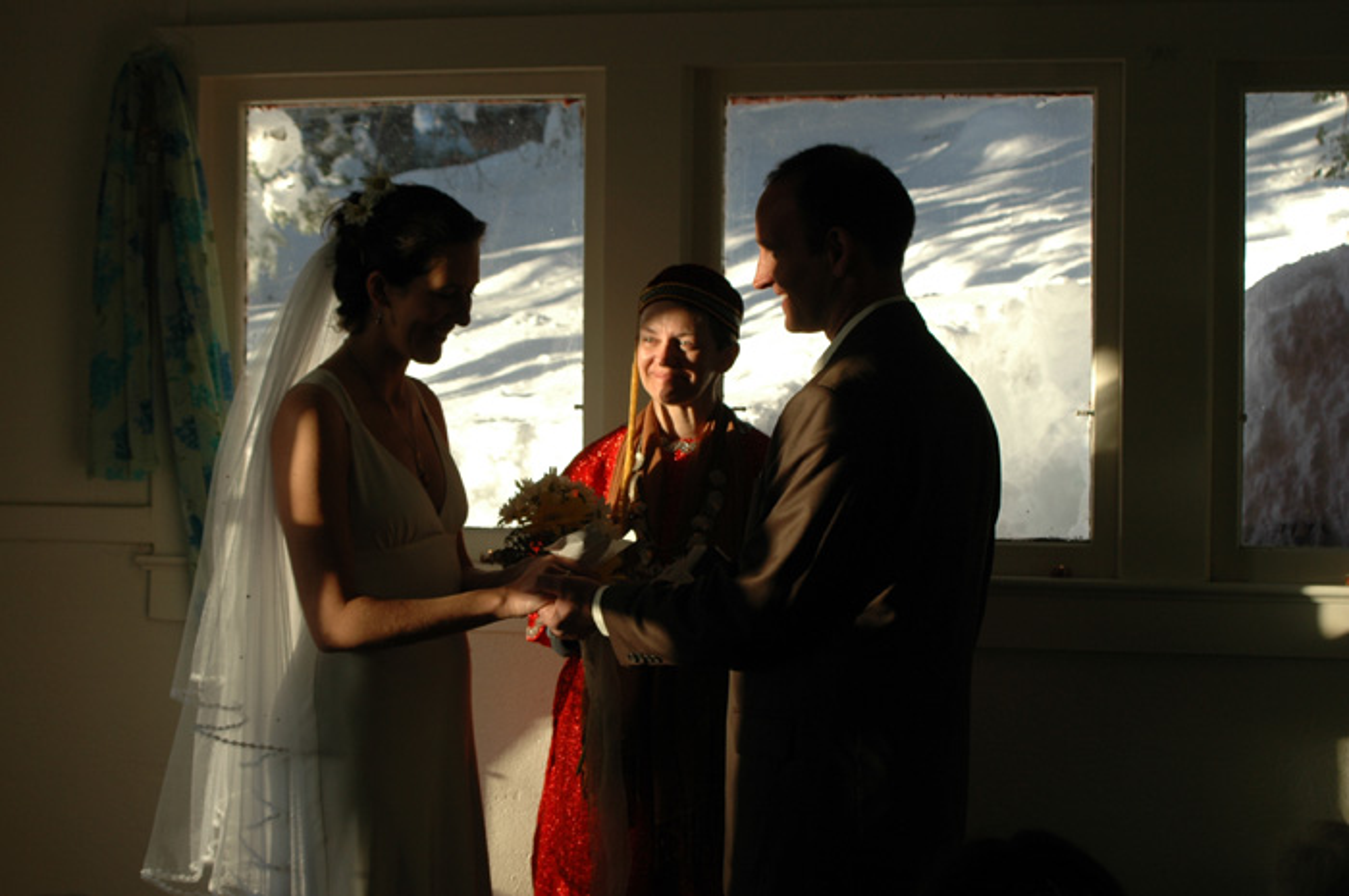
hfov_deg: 29.9
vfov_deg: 20.1
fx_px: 2526
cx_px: 674
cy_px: 448
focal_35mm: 68
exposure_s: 1/125
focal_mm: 45
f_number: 6.3
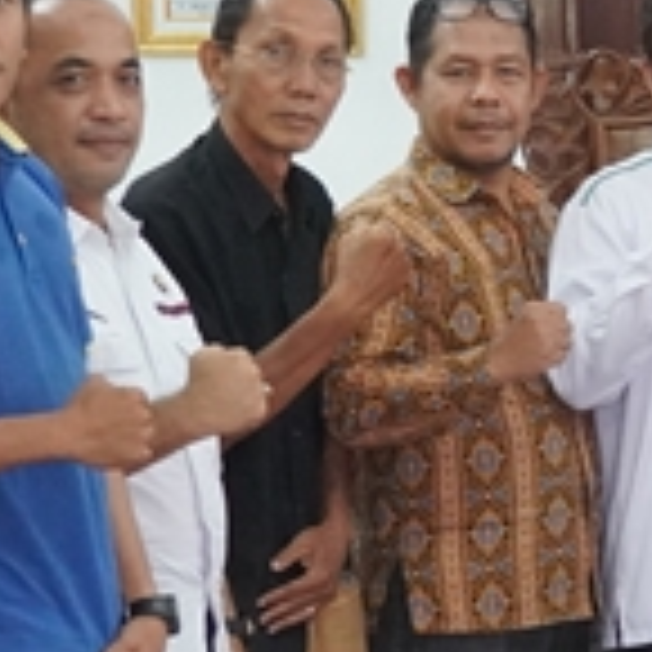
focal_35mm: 208
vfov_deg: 8.4
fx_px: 4430
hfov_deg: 8.2
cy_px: 542
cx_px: 1034
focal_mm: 37
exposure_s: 1/100
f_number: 4
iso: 5000
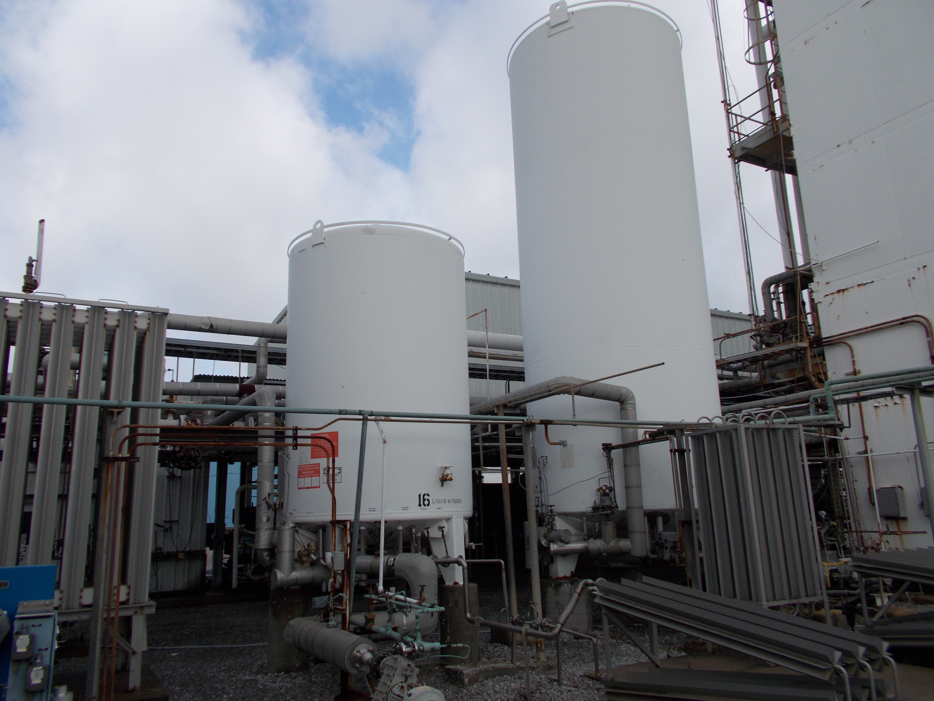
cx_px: 467
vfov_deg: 53.1
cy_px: 350
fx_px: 702
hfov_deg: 67.3
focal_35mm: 26
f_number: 8
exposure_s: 1/125
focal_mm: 4.6
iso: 80
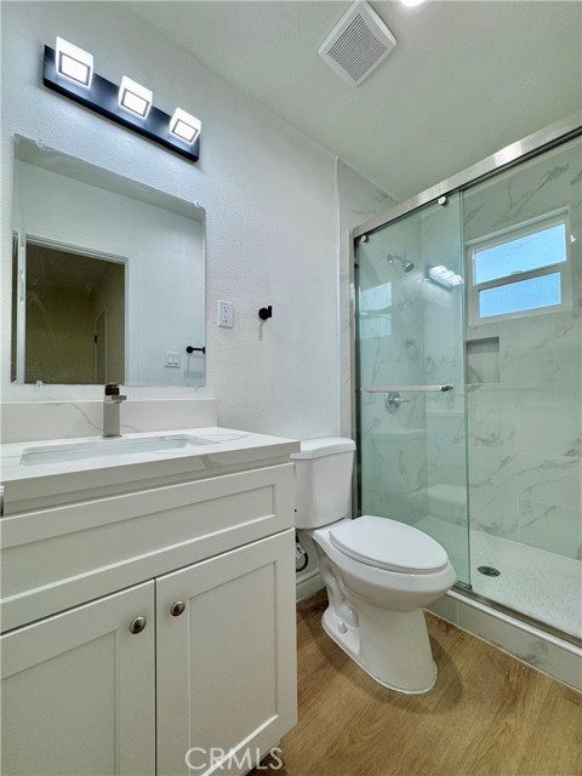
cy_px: 388
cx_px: 291
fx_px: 314
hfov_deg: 85.7
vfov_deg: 102.1
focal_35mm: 14
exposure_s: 1/120
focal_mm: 2.22
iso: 100
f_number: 2.2
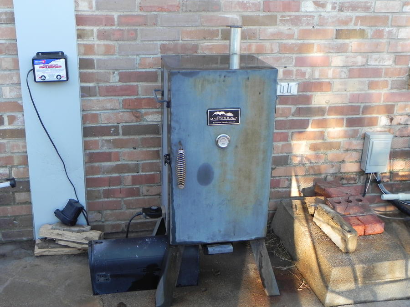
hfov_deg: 45.8
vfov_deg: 35.1
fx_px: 486
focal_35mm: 41
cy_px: 154
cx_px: 205
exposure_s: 1/88.6
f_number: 3.2
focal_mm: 7.3
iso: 160
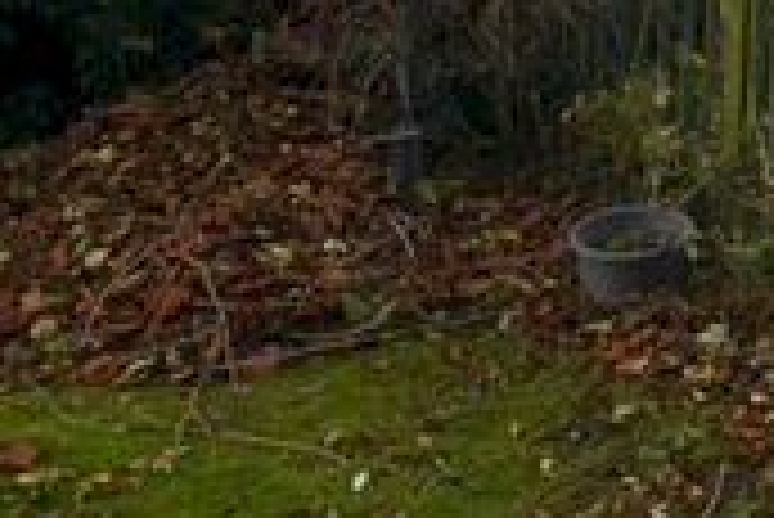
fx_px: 1313
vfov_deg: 19.8
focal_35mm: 61
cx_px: 1179
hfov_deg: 24.8
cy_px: -223
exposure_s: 1/160
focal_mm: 10
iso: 400
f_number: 6.3
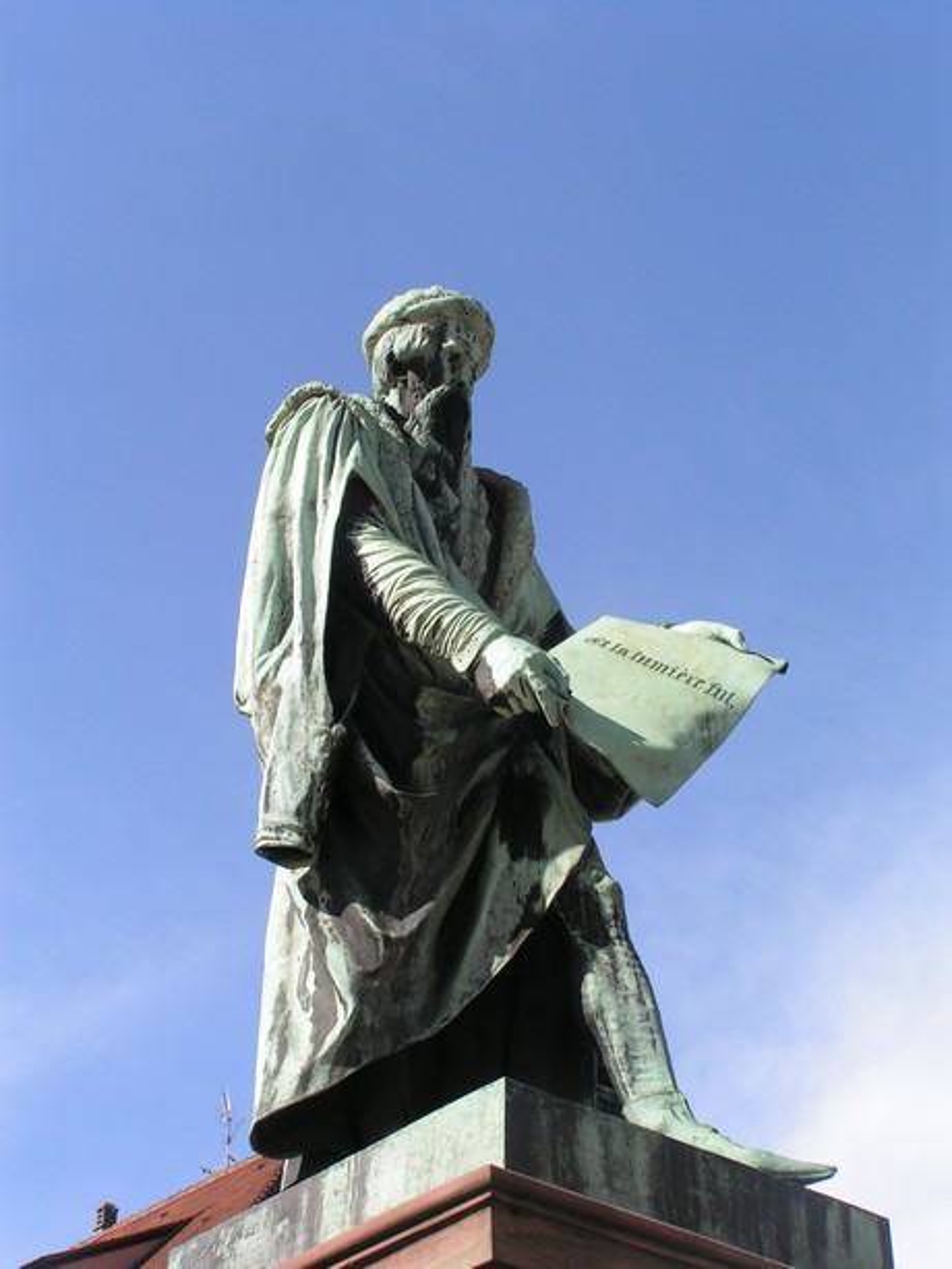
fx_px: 2309
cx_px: 476
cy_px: 634
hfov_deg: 23.3
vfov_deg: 30.7
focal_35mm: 63
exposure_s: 1/200
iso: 50
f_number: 6.3
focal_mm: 9.7
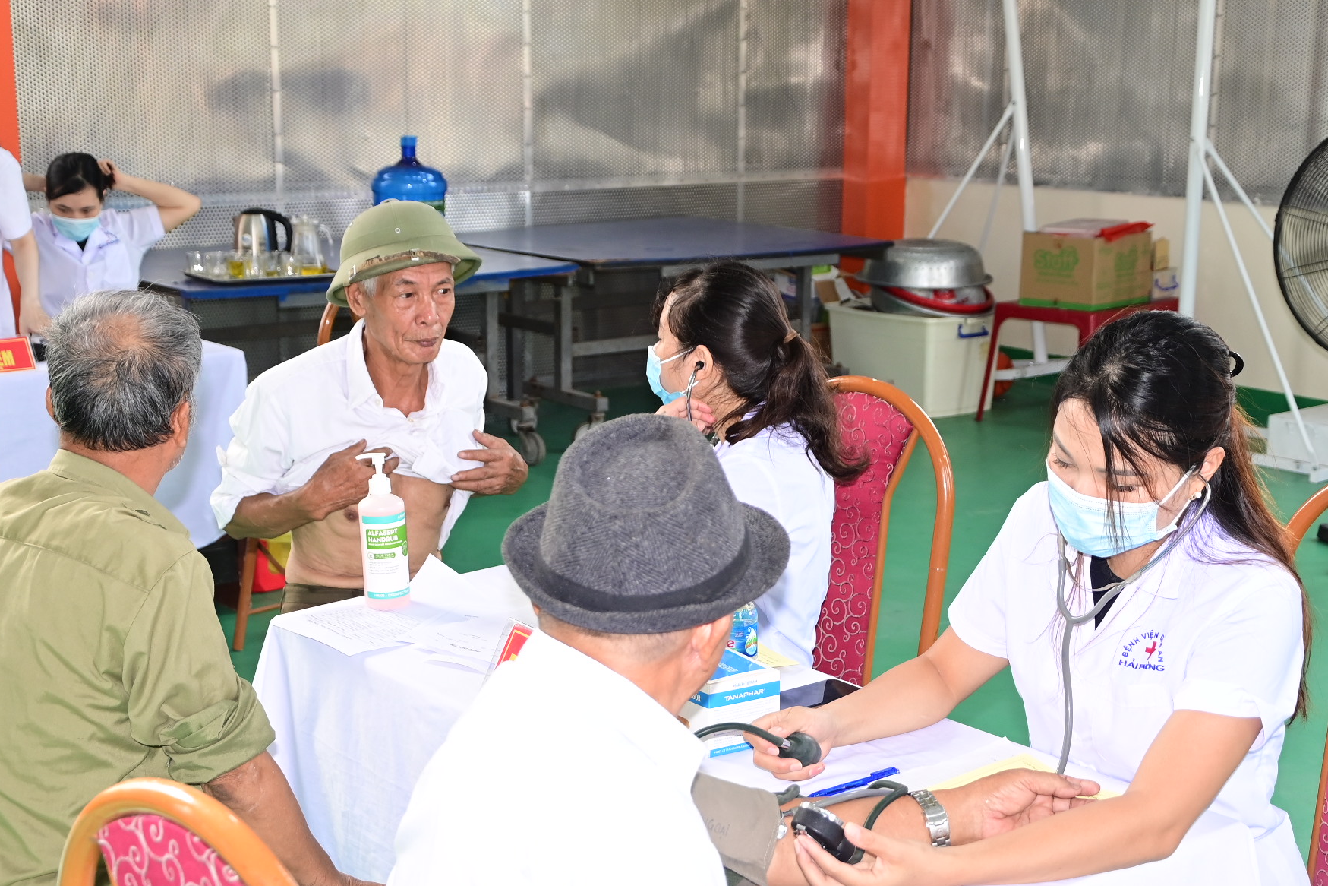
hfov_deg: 36.9
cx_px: 702
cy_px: 482
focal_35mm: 54
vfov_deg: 25.1
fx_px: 1992
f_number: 4.2
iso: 500
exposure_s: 1/200
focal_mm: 32
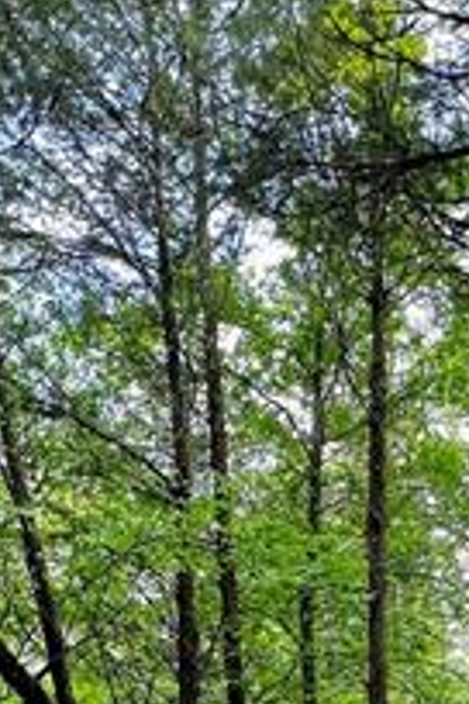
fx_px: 997
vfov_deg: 31.9
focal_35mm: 51
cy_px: 859
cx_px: 403
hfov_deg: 25.8
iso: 40
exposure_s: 1/99
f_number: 1.8
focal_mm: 1.57
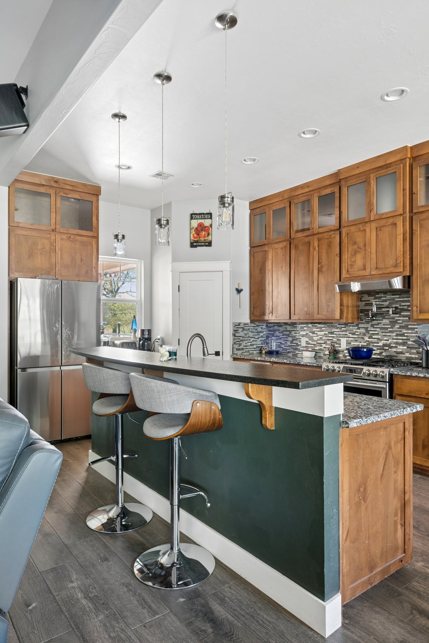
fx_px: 411
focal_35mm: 23
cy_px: 322
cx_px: 214
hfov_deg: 55.1
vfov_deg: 76.1
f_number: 8
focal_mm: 23
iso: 200
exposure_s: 1/1.25
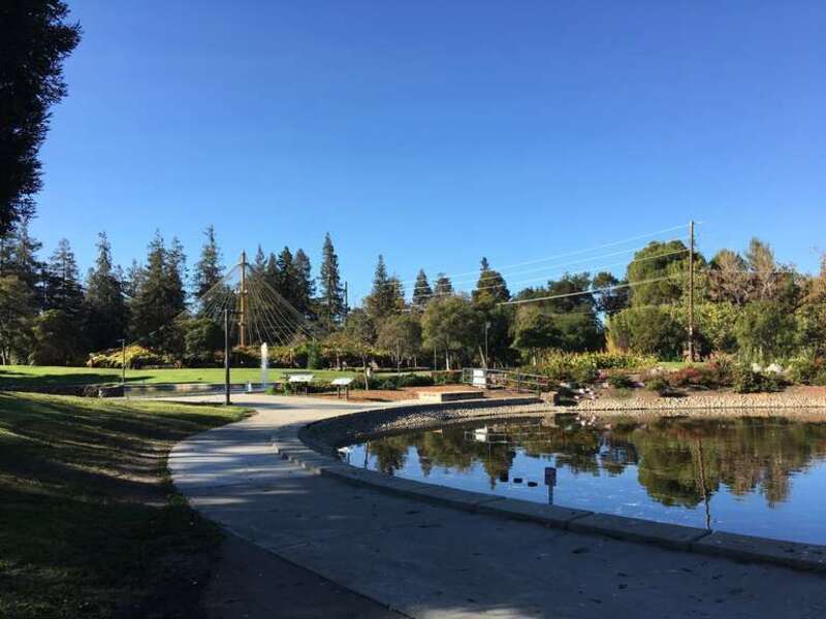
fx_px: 692
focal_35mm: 29
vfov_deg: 48.2
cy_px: 310
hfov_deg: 61.7
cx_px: 413
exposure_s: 1/950
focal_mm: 4.15
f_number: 2.2
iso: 25
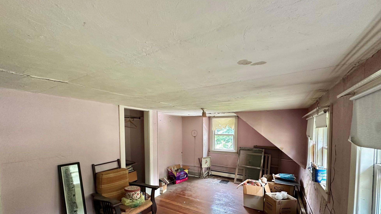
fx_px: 162
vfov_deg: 65.4
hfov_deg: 99.4
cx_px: 190
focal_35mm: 16
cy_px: 142
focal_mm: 2.22
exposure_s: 1/73
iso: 320
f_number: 2.2
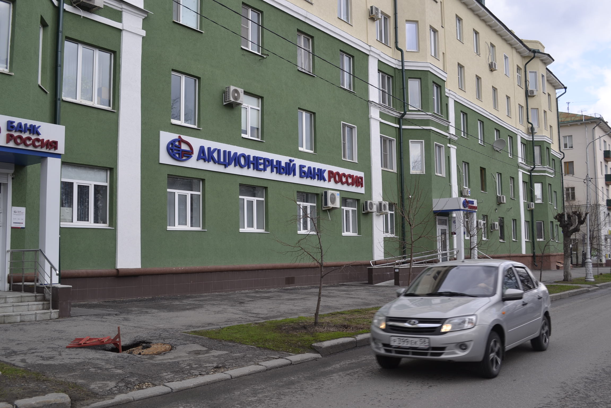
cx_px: 306
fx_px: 560
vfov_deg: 40.0
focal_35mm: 33
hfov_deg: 57.2
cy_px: 204
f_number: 7.1
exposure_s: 1/200
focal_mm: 22
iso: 100
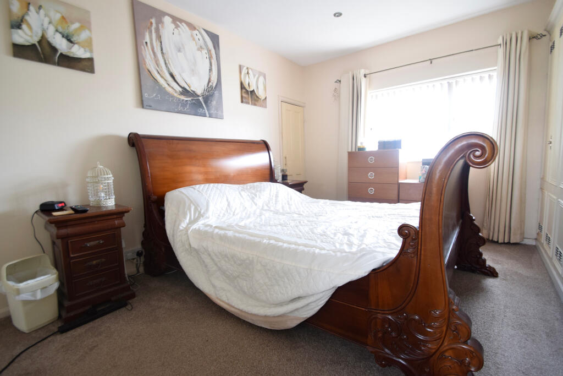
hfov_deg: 100.4
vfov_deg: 77.3
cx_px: 282
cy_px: 188
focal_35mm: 15
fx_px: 235
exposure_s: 1/15
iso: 1000
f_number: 4.5
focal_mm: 10
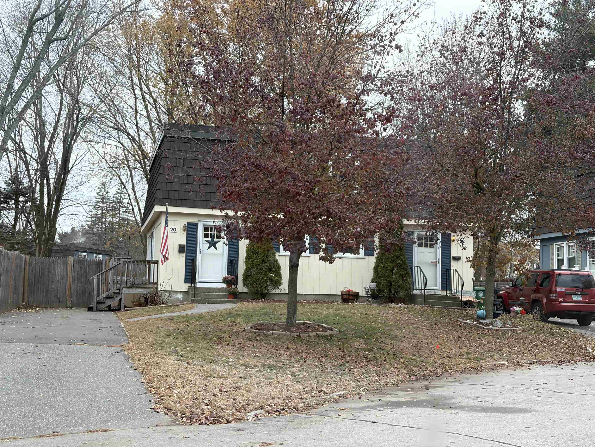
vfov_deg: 28.0
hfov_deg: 36.8
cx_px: 298
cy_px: 224
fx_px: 894
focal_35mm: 52
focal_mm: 5.96
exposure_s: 1/193
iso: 32
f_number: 1.6
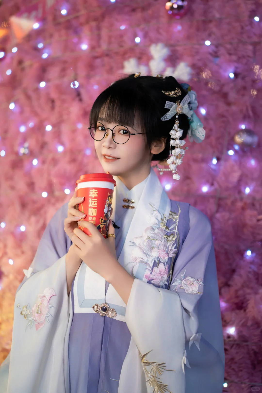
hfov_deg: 27.0
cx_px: 131
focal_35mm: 50
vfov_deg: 39.6
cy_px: 196
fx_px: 546
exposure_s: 1/125
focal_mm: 50
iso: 250
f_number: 1.8
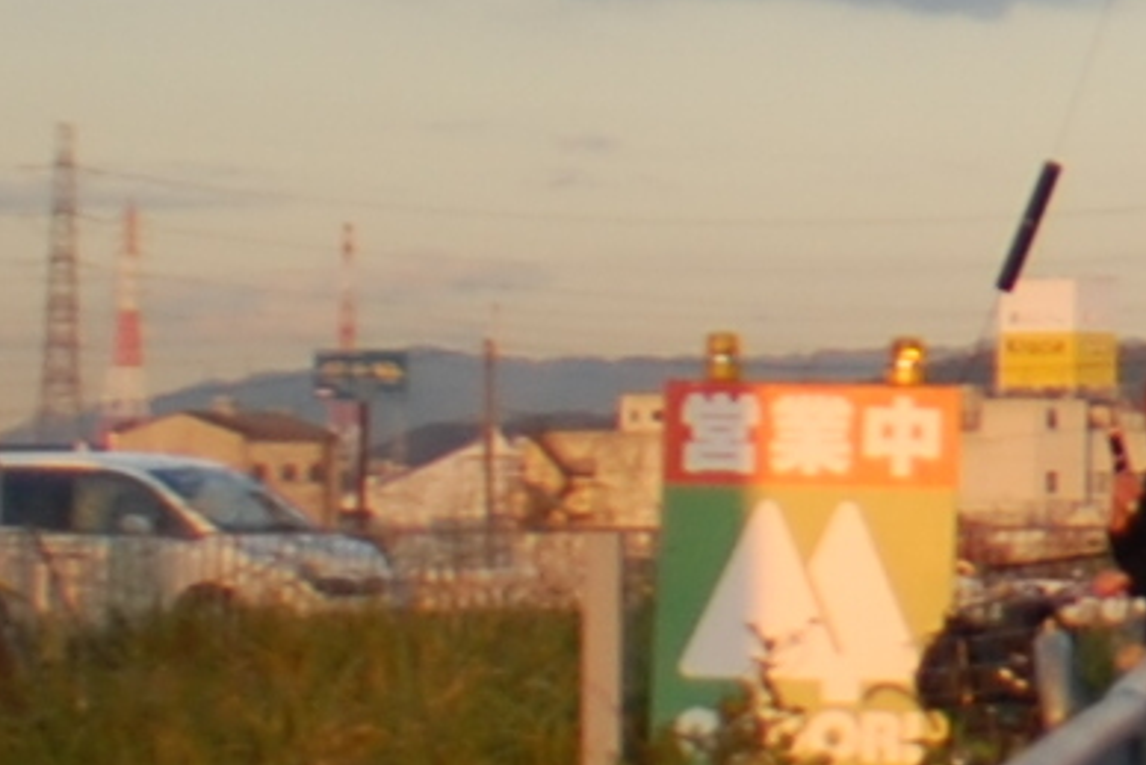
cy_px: 418
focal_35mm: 34
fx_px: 1083
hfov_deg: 55.6
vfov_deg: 38.9
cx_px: 502
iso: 200
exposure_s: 1/640
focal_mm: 20
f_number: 2.8
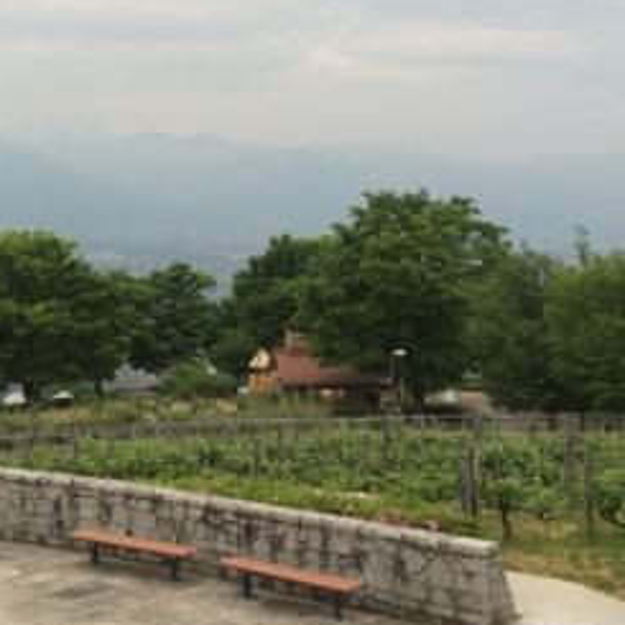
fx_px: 1369
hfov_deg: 25.2
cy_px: 133
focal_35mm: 67
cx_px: 115
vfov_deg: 25.3
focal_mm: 4.15
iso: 40
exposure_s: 1/120
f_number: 2.2
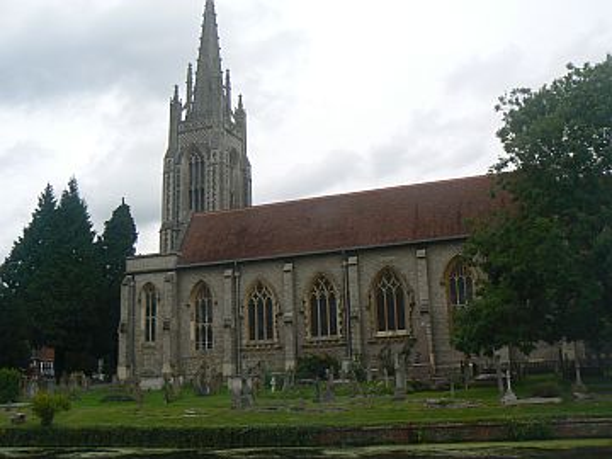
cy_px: 230
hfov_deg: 51.4
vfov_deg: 39.7
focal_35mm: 36
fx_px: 636
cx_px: 306
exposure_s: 1/200
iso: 80
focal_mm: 6
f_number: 5.6
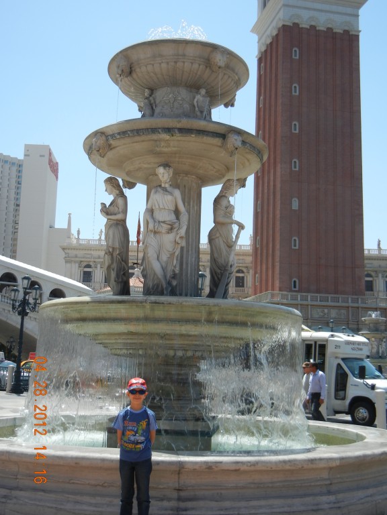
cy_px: 258
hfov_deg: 32.2
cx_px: 194
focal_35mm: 45
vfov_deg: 42.1
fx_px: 671
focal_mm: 8.1
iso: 160
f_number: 7.6
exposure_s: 1/275
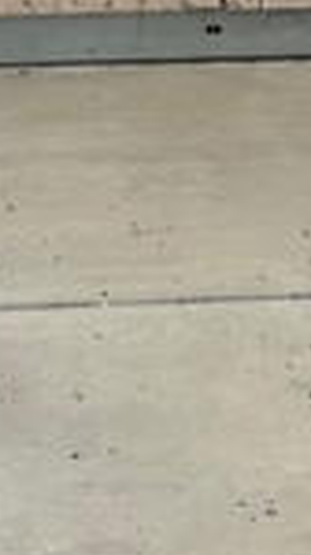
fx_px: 2133
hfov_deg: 8.3
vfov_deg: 14.1
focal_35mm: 145
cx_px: 315
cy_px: -218
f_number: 1.6
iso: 50
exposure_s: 1/2538
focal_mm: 5.96
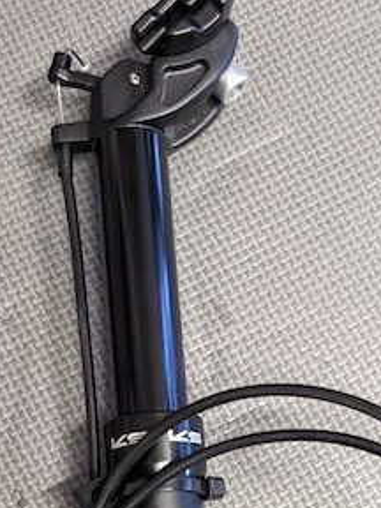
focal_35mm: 75
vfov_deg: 23.9
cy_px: 589
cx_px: 226
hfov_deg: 19.6
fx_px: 1101
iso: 1030
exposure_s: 1/60
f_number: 1.73
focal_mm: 4.38
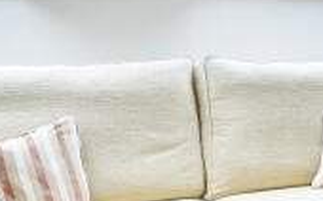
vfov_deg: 13.3
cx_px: 597
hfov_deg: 17.1
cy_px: 43
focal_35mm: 98
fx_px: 862
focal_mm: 16
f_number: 9
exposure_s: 1/25
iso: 250
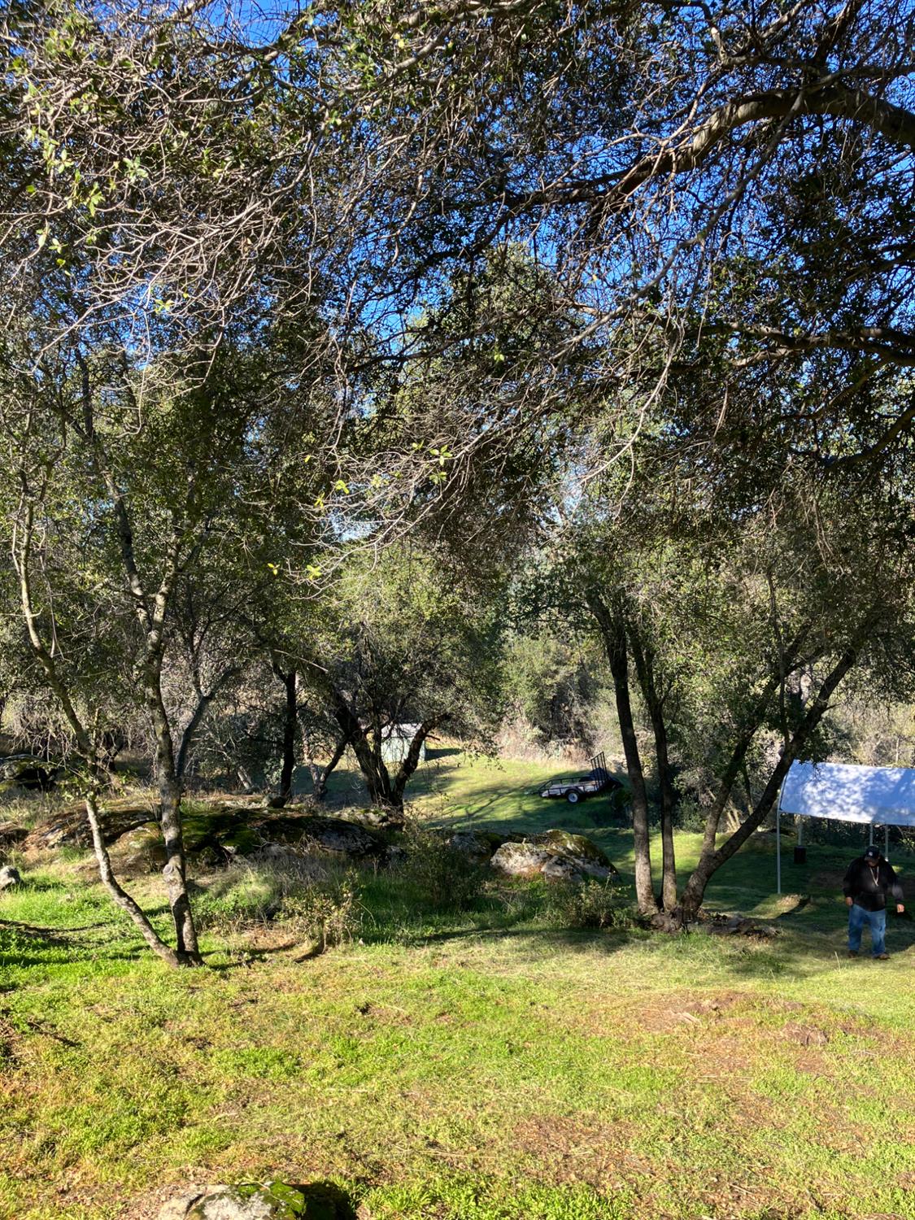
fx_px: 987
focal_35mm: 28
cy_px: 610
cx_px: 458
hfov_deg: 49.7
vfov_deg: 63.4
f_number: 1.8
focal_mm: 3.99
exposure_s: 1/546
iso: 32
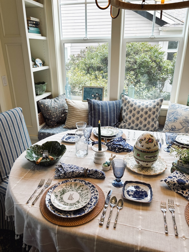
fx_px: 189
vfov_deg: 67.3
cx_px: 94
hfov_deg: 53.1
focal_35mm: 26
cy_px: 126
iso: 50
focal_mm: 5.96
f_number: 1.6
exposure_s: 1/120
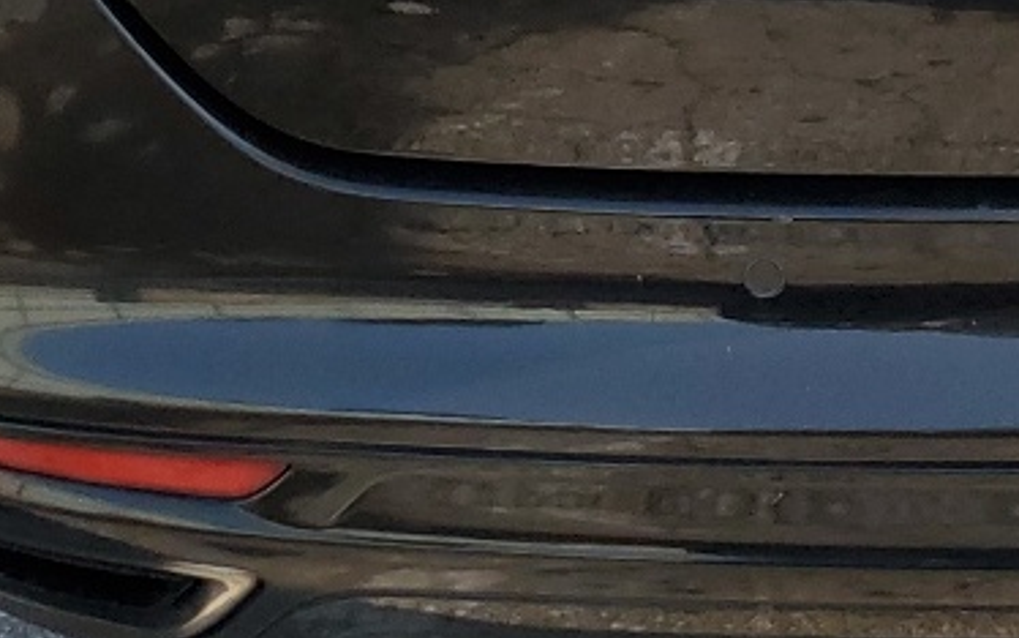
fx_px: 3278
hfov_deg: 16.8
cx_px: 1286
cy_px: -504
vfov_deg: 10.5
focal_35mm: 118
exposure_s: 1/1667
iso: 50
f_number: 1.5
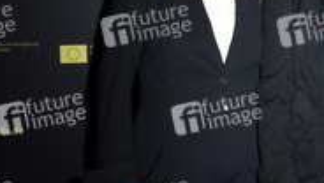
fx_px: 748
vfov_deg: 13.9
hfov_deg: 23.1
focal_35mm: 87
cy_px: 70
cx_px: 346
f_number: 6.3
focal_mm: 34
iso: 250
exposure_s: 1/250
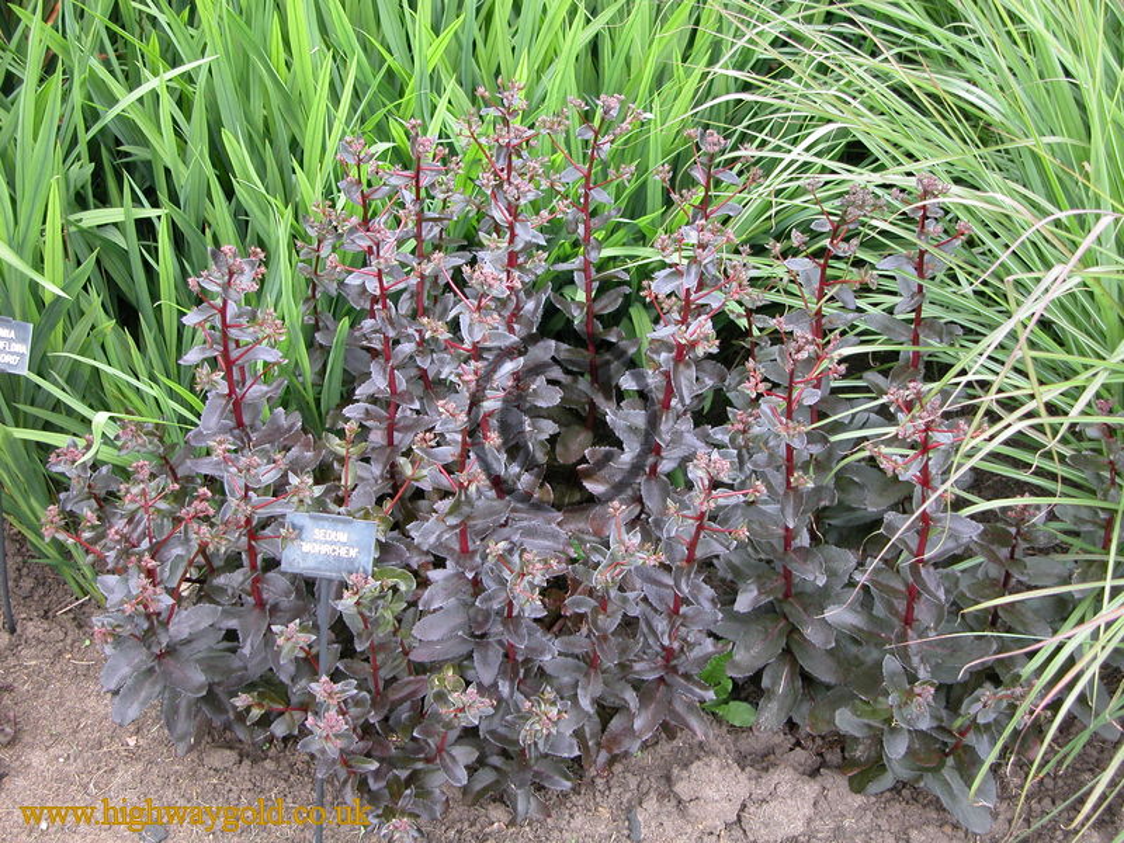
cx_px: 562
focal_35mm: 54
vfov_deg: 27.0
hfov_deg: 35.5
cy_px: 422
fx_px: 1753
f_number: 3.1
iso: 100
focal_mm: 13.7
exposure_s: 1/71.9
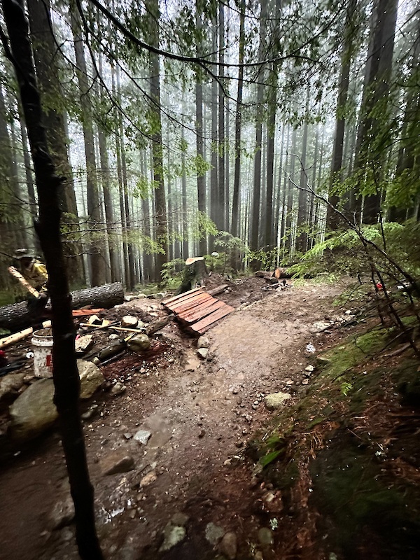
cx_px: 210
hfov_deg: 85.7
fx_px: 226
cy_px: 280
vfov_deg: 102.1
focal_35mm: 14
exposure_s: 1/30
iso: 1600
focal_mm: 2.22
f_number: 2.2
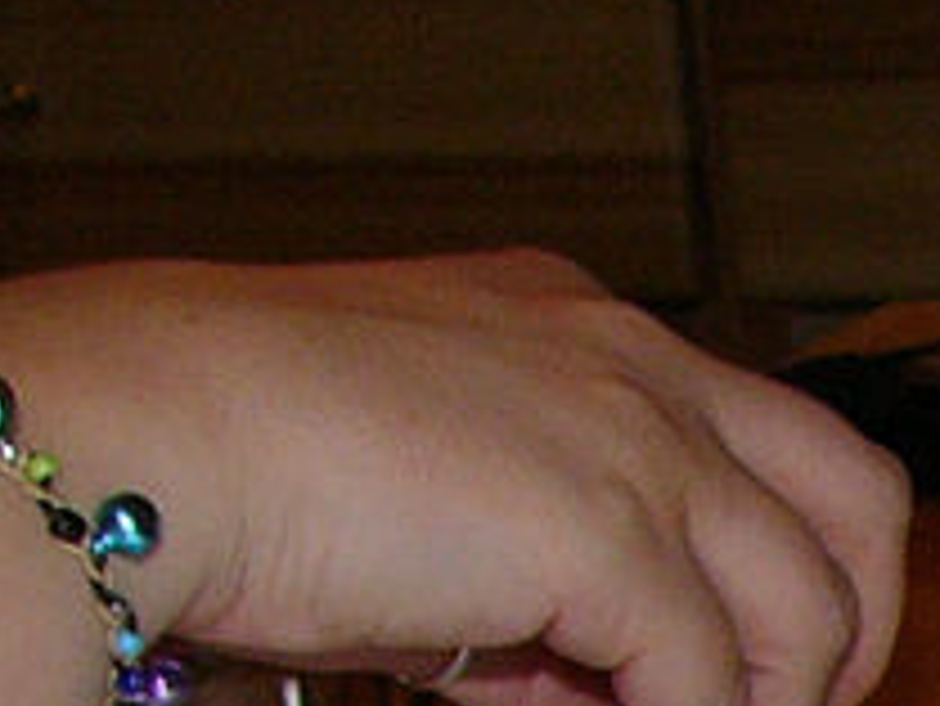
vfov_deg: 6.2
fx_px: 5978
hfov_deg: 8.1
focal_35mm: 220
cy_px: 2136
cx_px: 2447
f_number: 2.8
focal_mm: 6
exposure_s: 1/60
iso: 100
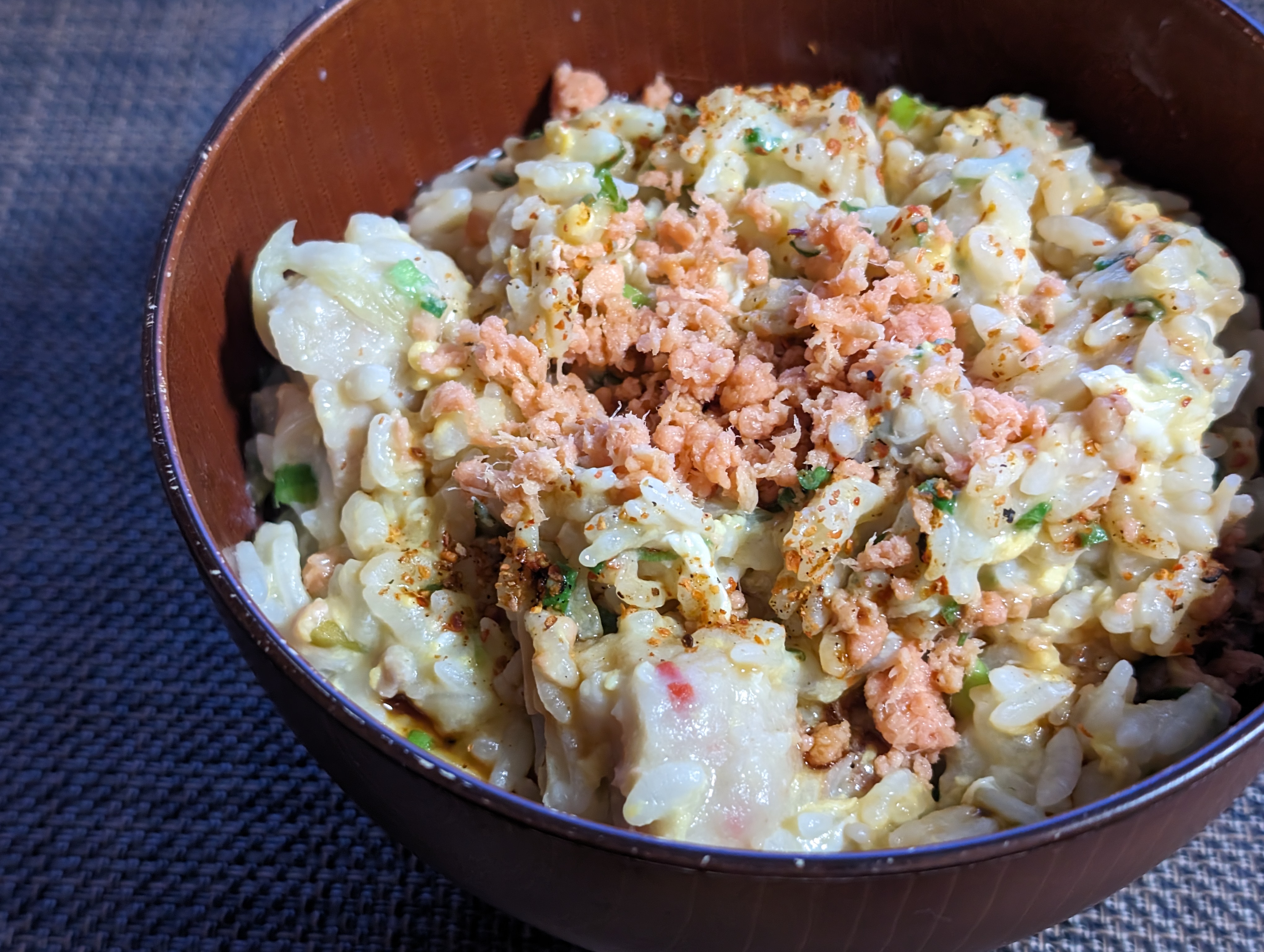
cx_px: 632
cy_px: 476
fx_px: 1792
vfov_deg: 29.7
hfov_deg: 38.9
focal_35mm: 49
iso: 486
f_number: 1.68
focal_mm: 6.9
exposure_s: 1/26.9
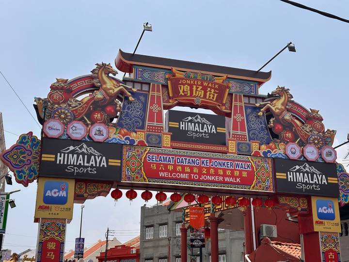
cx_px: 174
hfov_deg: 39.7
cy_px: 131
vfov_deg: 30.3
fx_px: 484
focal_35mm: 48
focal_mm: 6.86
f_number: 1.78
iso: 64
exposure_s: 1/5882
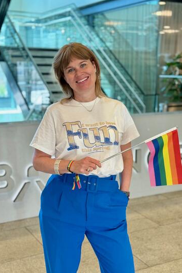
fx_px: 386
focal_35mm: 51
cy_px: 138
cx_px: 91
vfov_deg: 38.9
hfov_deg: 26.5
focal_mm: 6.76
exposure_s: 1/50
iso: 50
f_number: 1.78
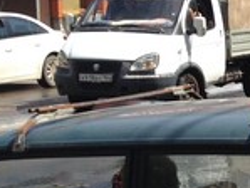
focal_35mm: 177
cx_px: 592
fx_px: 1279
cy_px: 149
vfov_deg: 8.4
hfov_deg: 9.9
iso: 50
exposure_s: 1/1178
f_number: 2.4
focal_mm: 4.12
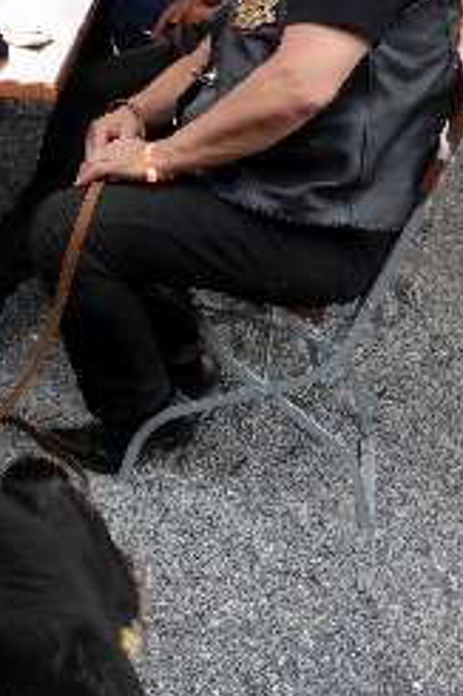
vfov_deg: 29.5
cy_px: 233
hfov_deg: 18.6
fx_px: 1314
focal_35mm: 68
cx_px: -129
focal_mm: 4.3
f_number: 3.3
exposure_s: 1/200
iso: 100
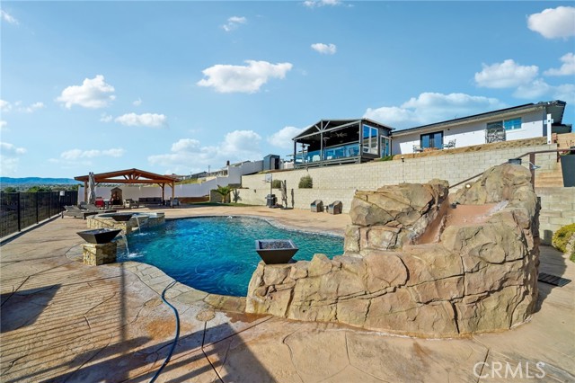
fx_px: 208
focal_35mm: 13
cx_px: 288
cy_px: 192
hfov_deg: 108.4
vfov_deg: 85.4
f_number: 8
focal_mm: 13
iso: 100
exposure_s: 1/320
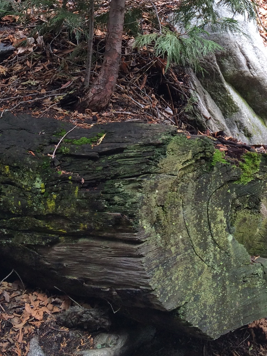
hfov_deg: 22.9
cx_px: 165
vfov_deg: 27.8
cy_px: -27
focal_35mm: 64
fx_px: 658
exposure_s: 1/60
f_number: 2.2
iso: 40
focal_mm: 4.15
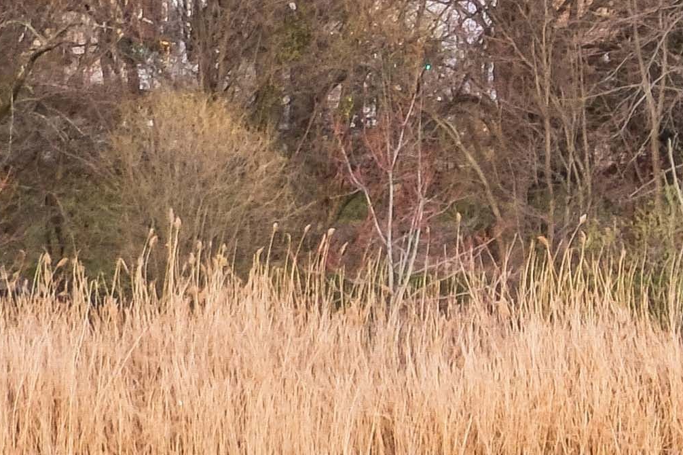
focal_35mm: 269
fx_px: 5102
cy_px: 216
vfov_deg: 5.1
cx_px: 2104
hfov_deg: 6.8
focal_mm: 23
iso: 250
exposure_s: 1/40
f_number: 8
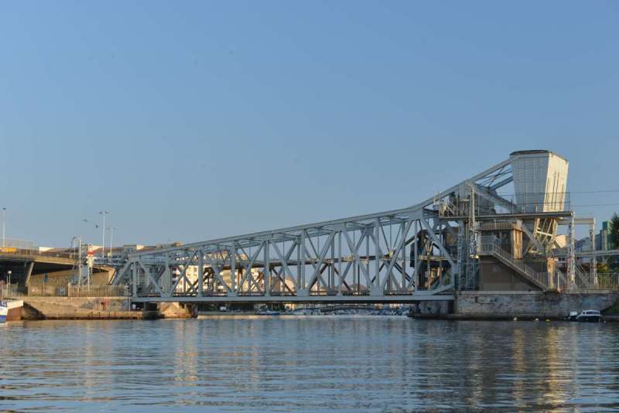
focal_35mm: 70
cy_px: 206
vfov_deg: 19.5
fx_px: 1204
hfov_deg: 28.8
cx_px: 310
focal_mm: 70
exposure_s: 1/200
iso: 720
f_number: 10
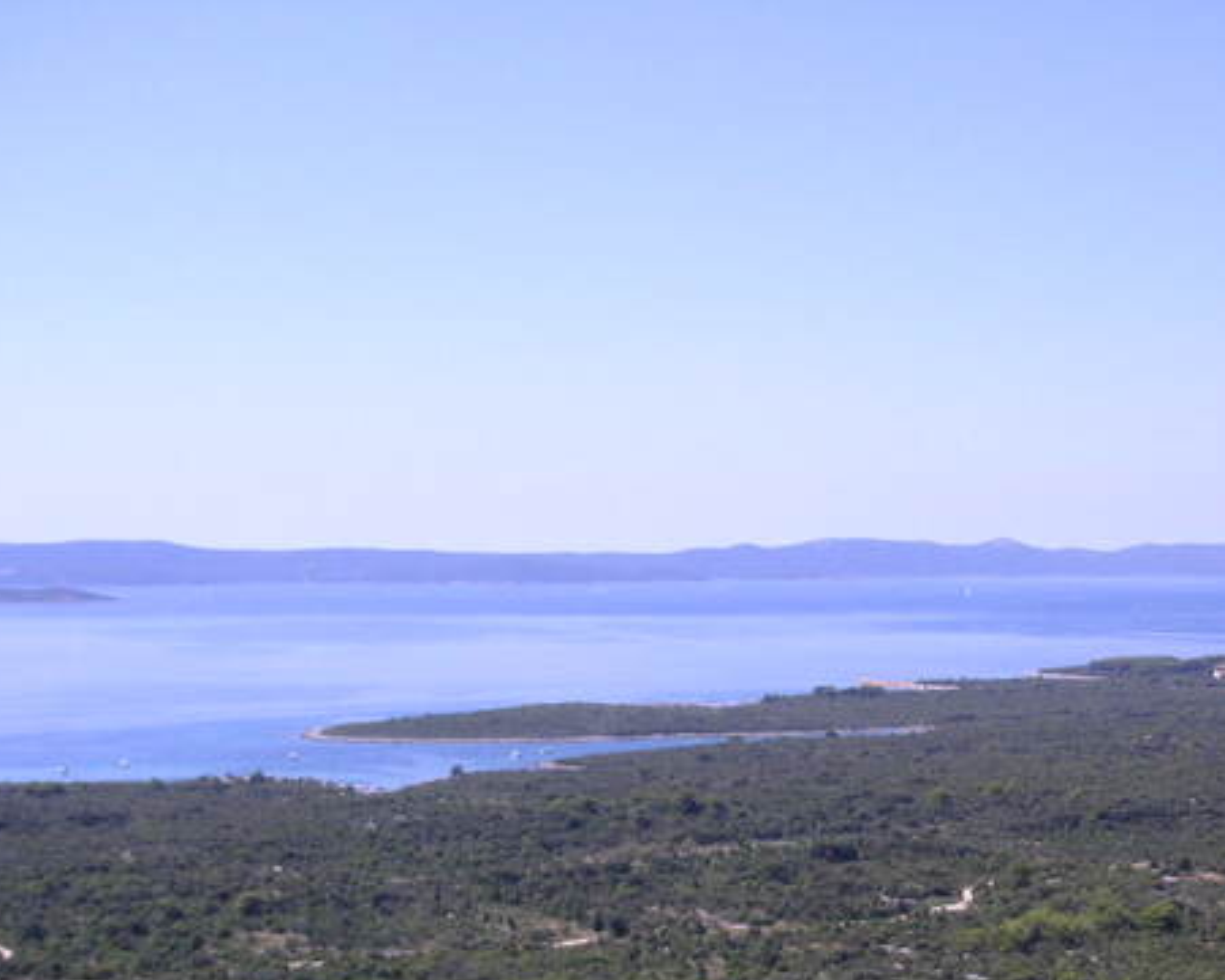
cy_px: 787
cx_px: 695
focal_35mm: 64
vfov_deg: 23.5
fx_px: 2321
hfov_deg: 29.5
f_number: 6.7
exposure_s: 1/180
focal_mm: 6.1
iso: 50
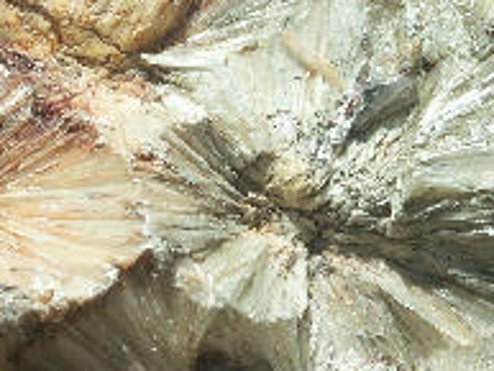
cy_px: 113
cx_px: -73
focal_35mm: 550
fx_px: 7854
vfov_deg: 2.7
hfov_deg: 3.6
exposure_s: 1/640
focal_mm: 50.48
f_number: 7.1
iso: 100
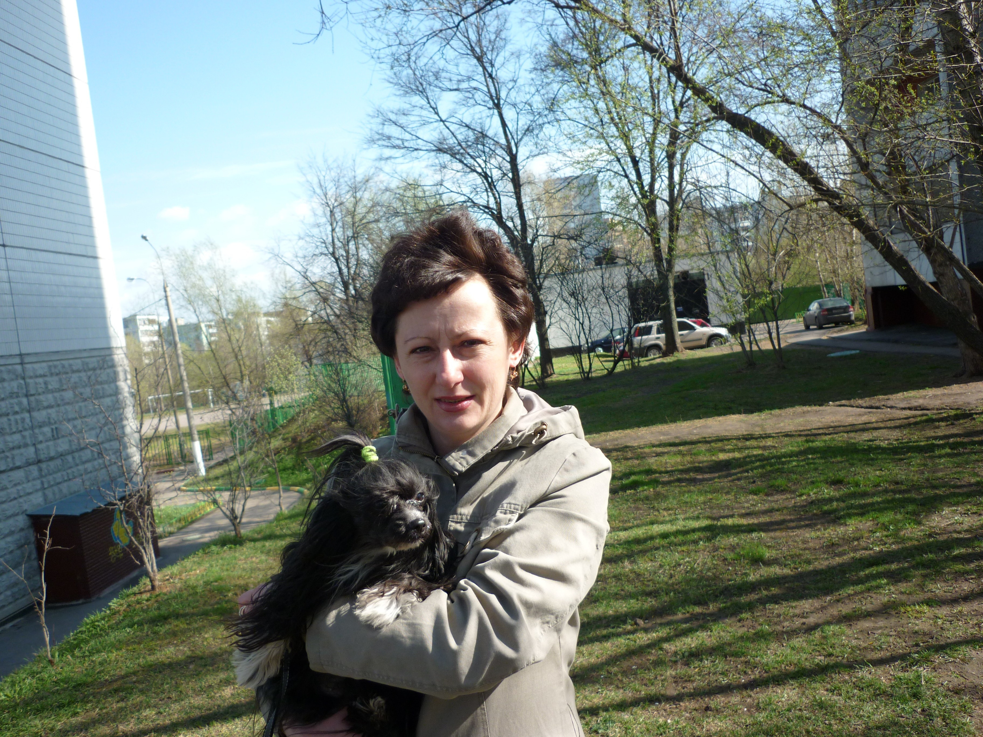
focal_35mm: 33
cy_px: 368
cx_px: 492
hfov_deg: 55.4
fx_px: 937
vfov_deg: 42.9
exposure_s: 1/500
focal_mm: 5.5
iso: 80
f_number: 2.8
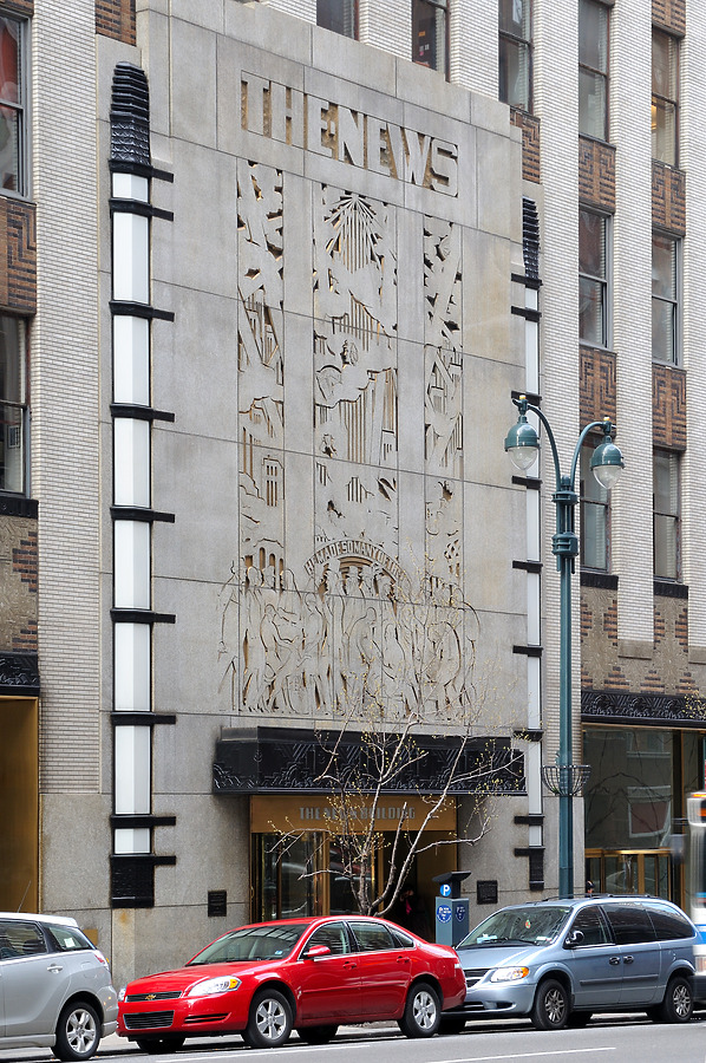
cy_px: 532
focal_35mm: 78
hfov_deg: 17.5
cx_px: 353
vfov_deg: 26.0
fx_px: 2300
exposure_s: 1/30
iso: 200
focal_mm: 52
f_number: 9
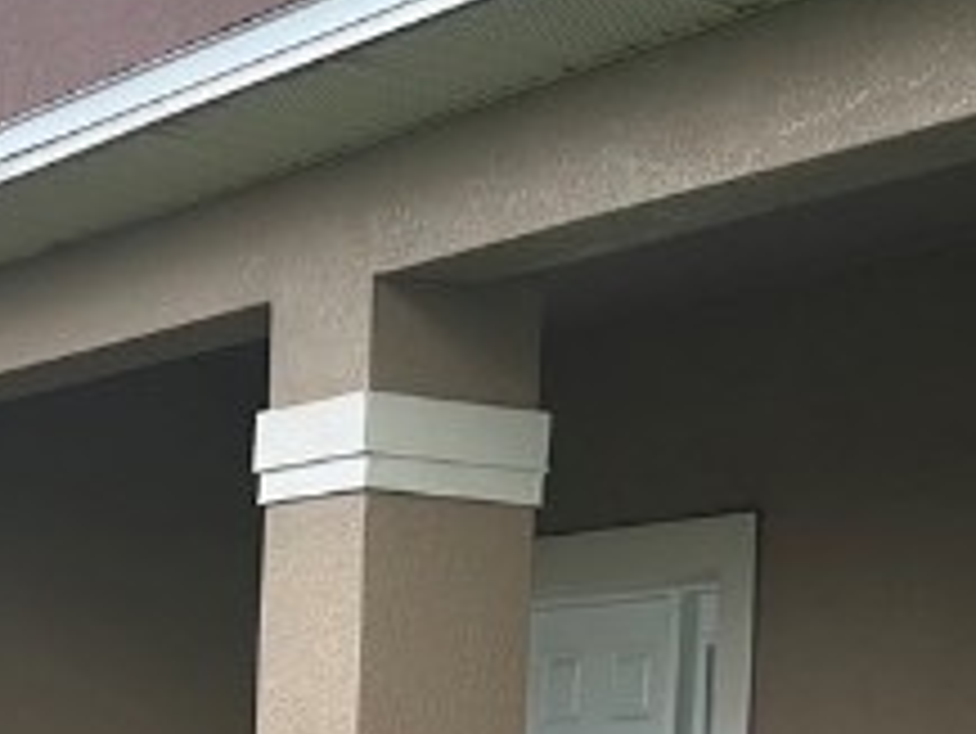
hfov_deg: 17.3
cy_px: 869
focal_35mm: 113
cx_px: 198
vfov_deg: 12.8
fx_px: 3188
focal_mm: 6.86
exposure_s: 1/1321
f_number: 1.78
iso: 80
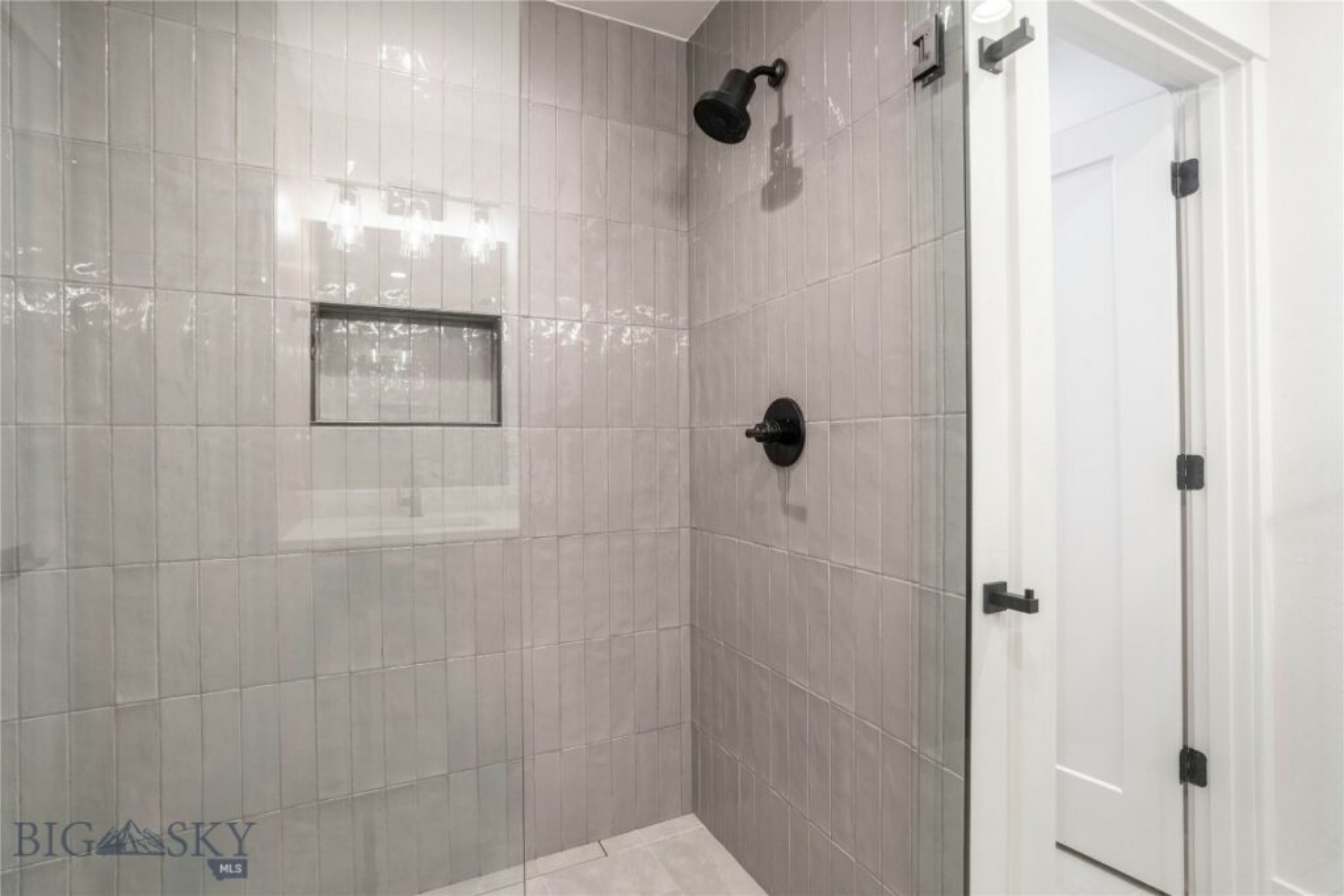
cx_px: 672
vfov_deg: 73.8
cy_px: 448
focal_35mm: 16
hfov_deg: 96.7
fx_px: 597
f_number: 6.3
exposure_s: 1/2500
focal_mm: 16
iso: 2000
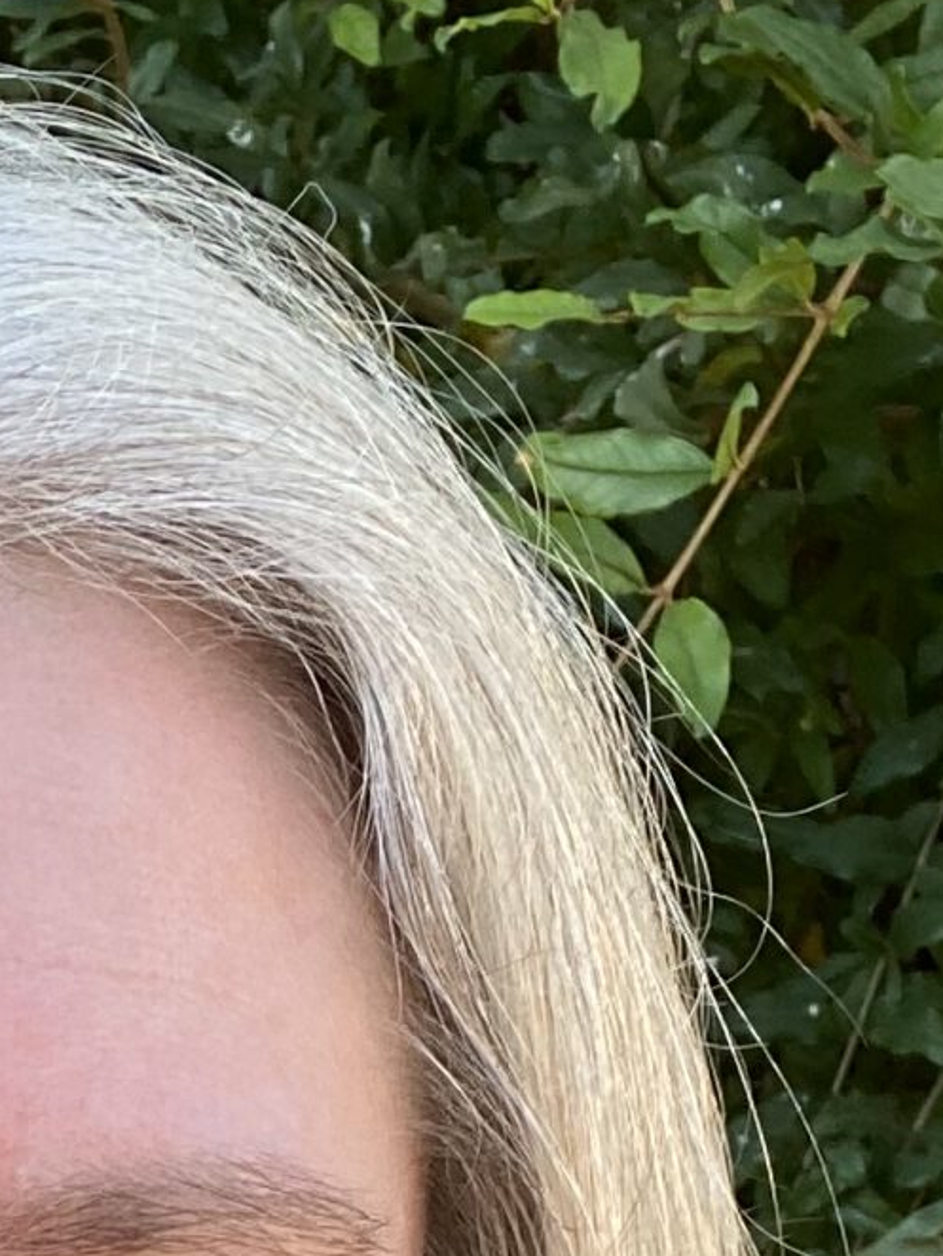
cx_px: -321
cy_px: 1916
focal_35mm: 116
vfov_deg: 15.6
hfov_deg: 12.4
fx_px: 4211
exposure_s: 1/122
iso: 25
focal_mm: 2.71
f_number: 2.2
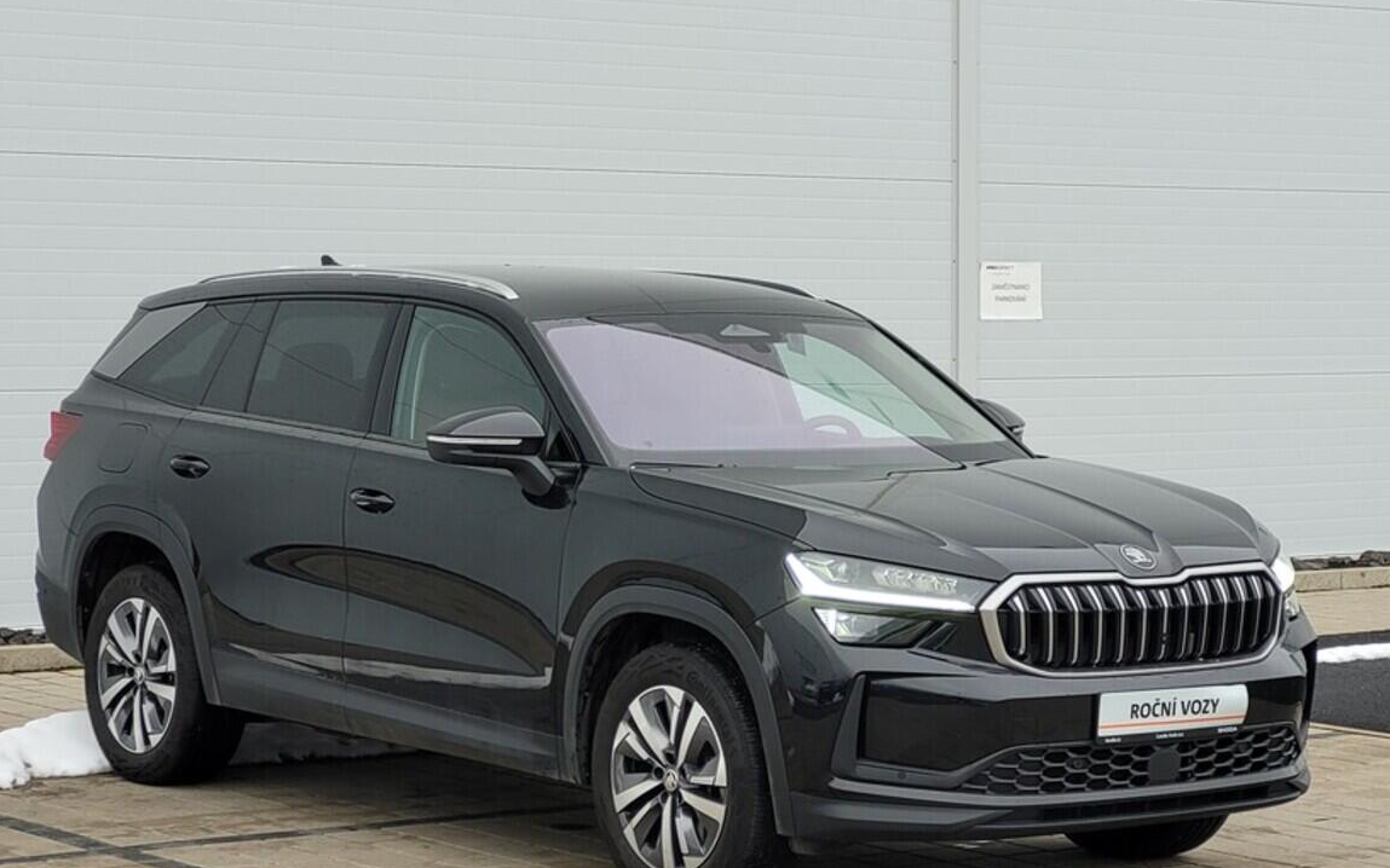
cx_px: 667
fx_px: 3826
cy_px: 521
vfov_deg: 12.9
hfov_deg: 20.6
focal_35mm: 101
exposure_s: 1/100
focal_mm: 7.12
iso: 32
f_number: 2.4
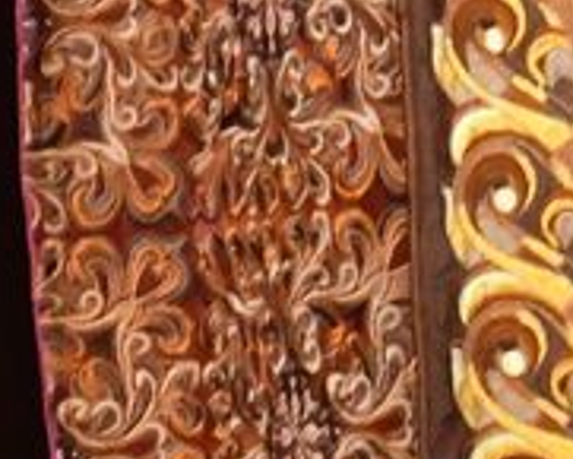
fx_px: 13761
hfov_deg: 2.4
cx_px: -741
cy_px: -248
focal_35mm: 811
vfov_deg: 1.9
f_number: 5.6
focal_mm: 112
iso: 5000
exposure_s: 1/160
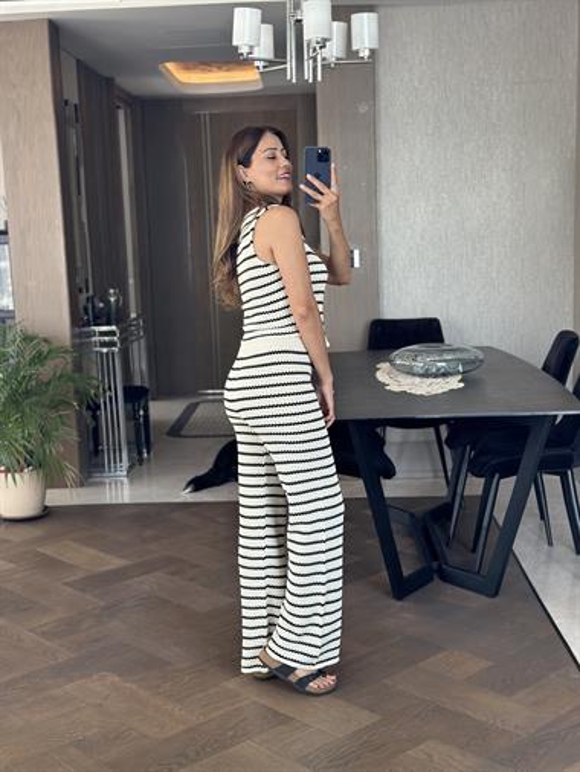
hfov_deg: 30.3
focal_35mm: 48
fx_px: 1071
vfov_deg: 39.6
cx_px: 290
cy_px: 386
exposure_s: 1/87
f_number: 1.78
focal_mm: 6.86
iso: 125
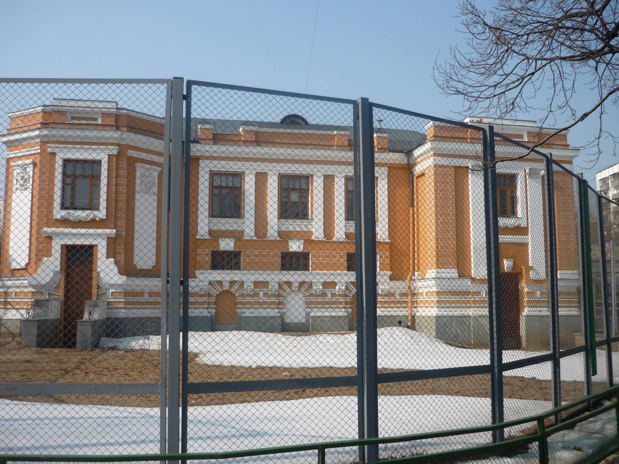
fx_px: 590
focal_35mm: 33
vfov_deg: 42.9
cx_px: 310
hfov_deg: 55.4
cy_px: 232
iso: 100
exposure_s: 1/200
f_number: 8
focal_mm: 5.5
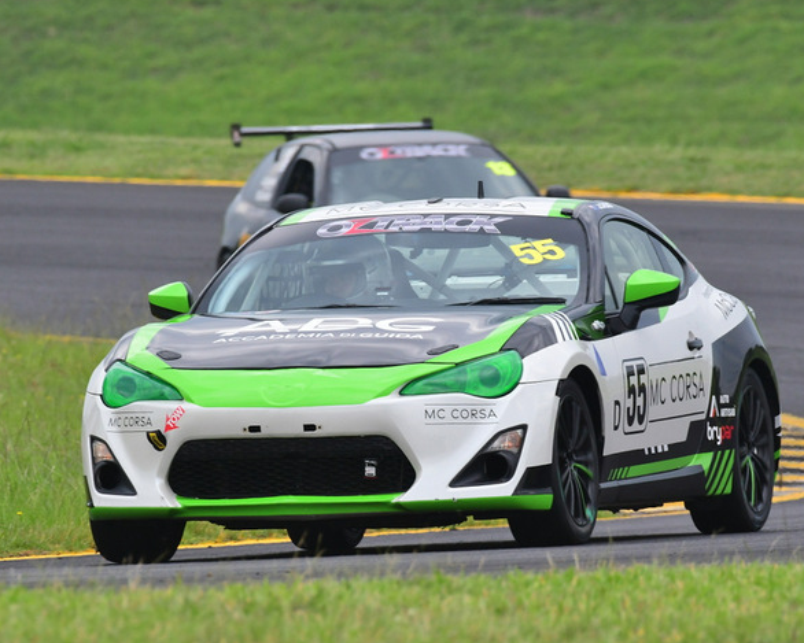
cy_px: 291
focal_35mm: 807
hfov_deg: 2.4
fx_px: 19206
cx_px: 368
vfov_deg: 1.9
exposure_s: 1/640
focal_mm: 420
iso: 1000
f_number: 10
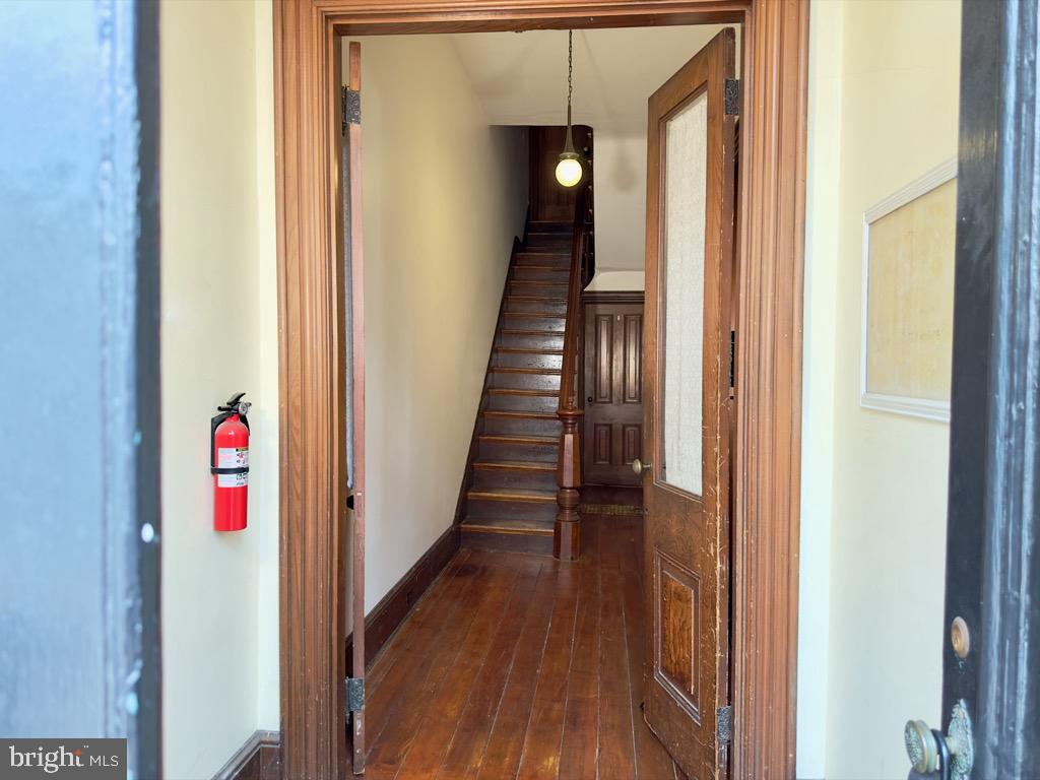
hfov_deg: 71.6
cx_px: 520
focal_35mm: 24
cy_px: 390
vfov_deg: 56.8
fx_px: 721
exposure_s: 1/98
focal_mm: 6.86
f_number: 1.78
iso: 125
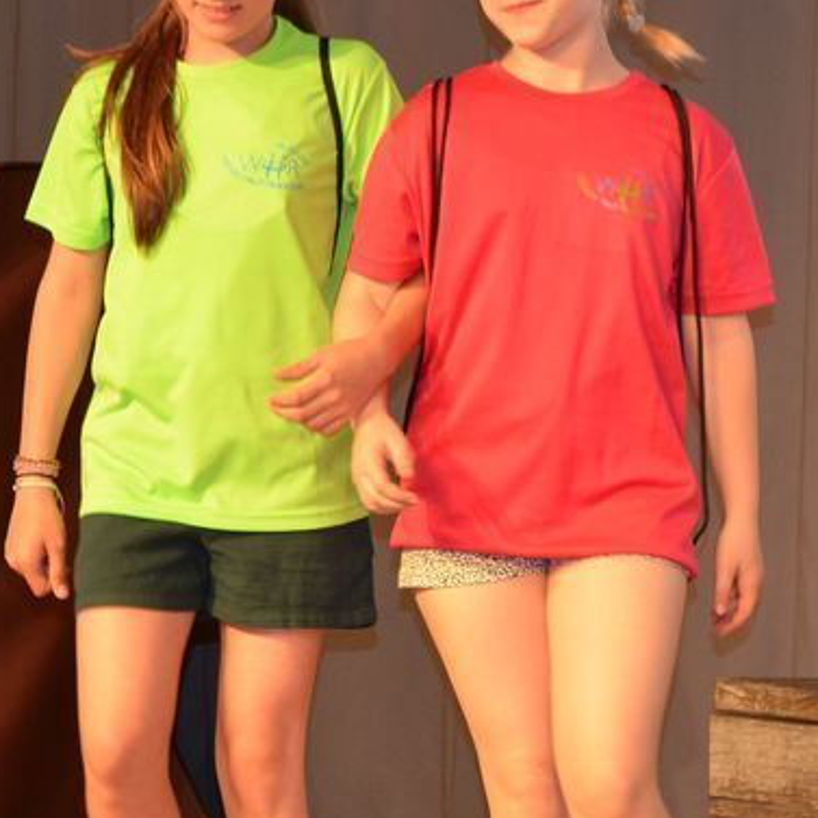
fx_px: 6309
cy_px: 299
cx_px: 378
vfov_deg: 7.4
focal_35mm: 236
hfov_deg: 7.4
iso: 900
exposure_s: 1/60
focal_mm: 70
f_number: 5.3
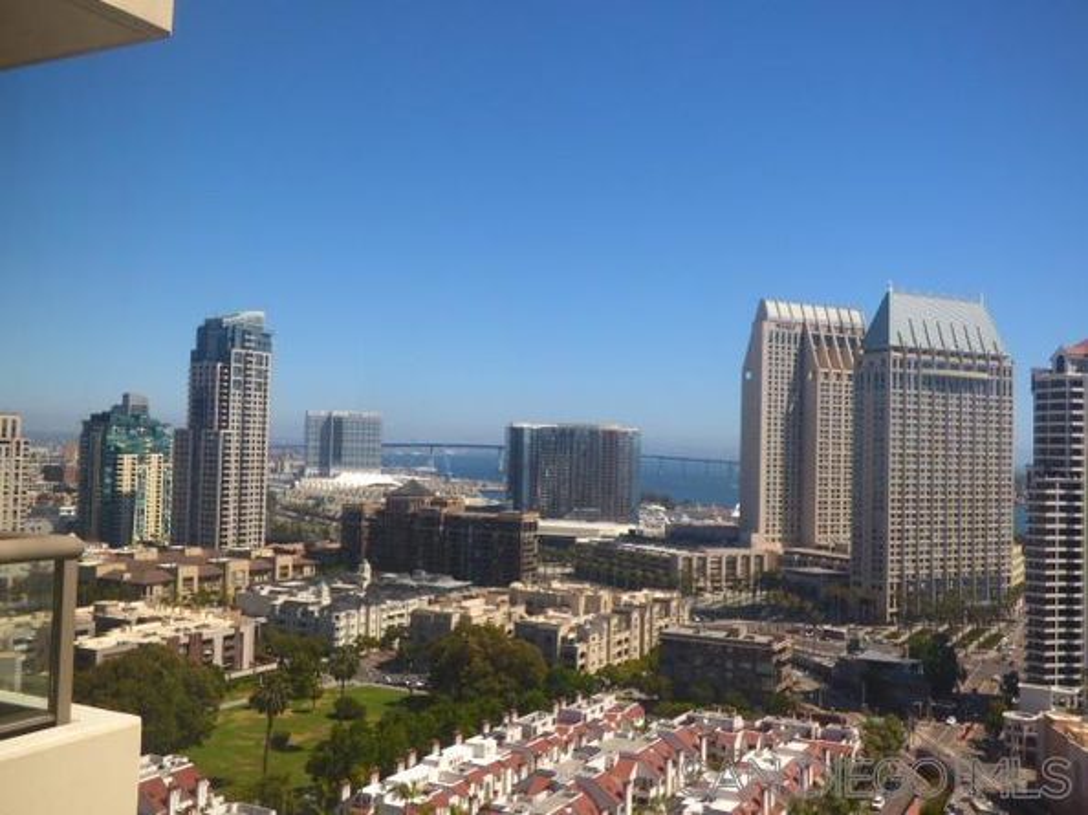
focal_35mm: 35
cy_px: 408
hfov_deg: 52.6
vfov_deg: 40.7
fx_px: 1100
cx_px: 544
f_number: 3.4
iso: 100
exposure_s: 1/500
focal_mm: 6.18
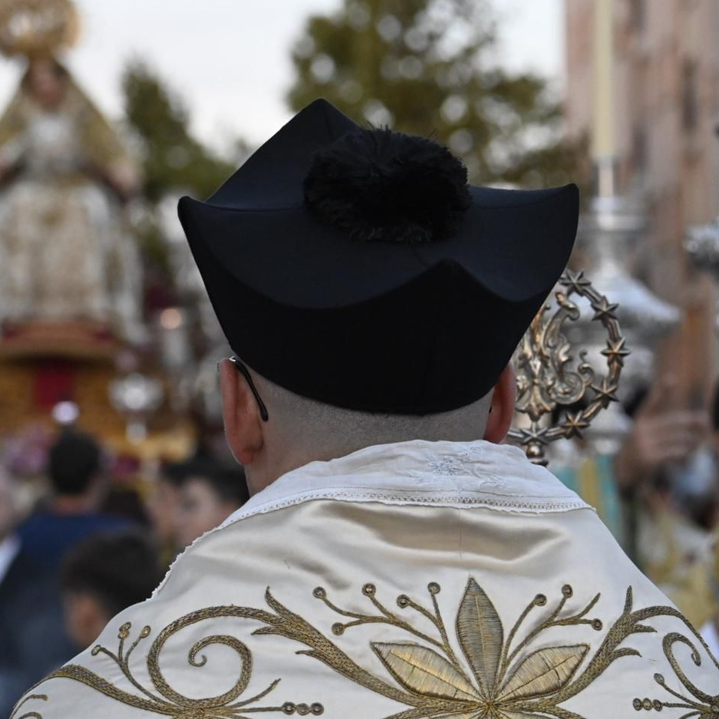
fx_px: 4247
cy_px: 327
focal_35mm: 181
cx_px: 198
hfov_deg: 9.7
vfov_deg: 9.7
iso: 2500
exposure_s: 1/320
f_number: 5.6
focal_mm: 83
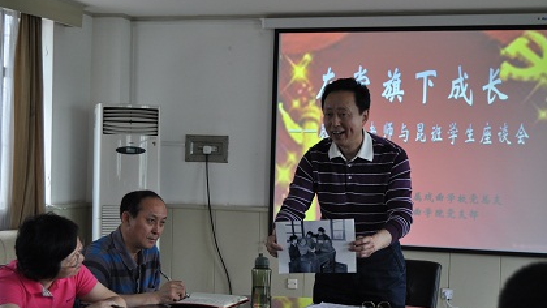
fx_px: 928
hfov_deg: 32.8
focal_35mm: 64
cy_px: 179
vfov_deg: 18.8
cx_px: 276
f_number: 5
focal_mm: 40
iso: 450
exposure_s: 1/60
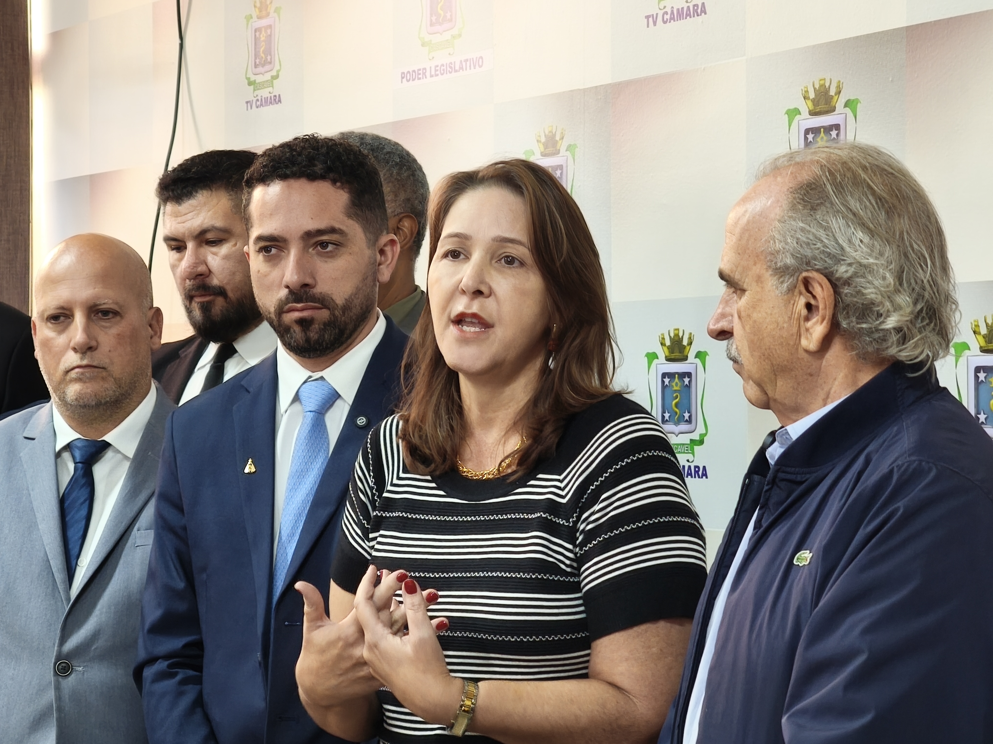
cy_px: 372
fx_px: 2926
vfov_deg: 14.5
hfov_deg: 19.3
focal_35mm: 102
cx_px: 496
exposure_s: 1/60
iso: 640
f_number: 2
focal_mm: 8.8
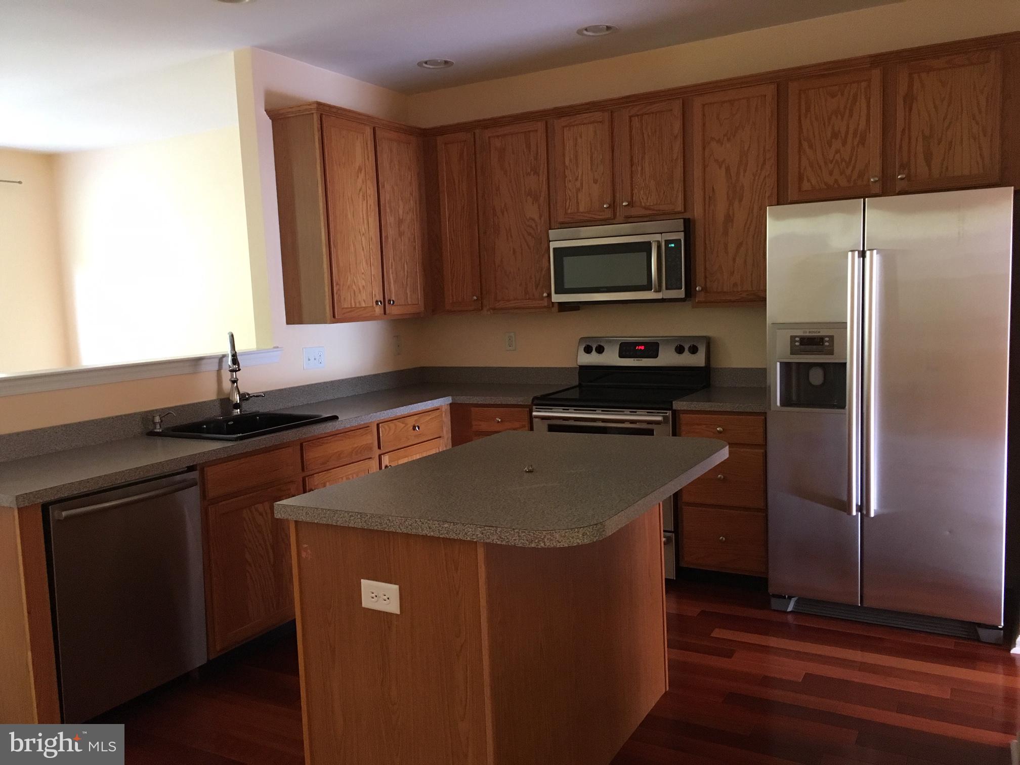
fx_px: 855
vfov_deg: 48.2
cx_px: 510
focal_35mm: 29
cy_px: 382
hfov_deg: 61.7
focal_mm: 4.15
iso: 200
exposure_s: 1/20
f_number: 2.2
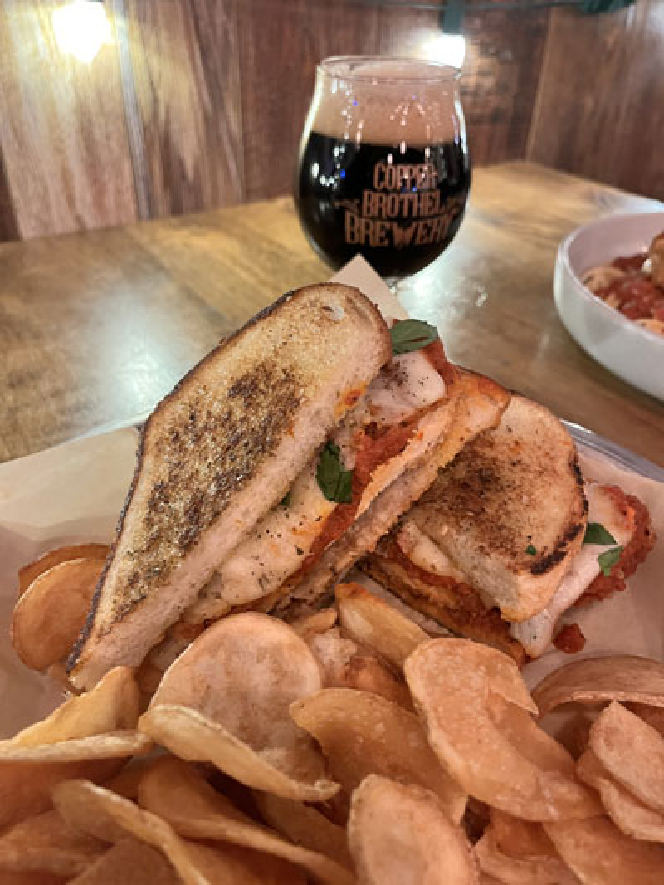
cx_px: 332
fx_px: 665
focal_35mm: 26
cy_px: 442
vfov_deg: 67.3
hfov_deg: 53.1
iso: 640
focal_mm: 5.1
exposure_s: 1/40
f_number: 1.6
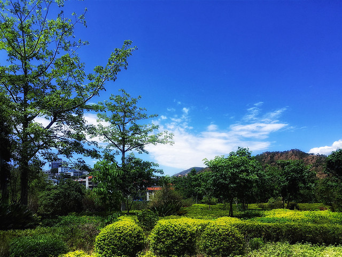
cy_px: 128
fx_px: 287
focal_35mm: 29
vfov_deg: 48.2
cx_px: 171
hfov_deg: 61.7
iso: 32
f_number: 2.2
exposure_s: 1/1883
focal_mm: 4.15
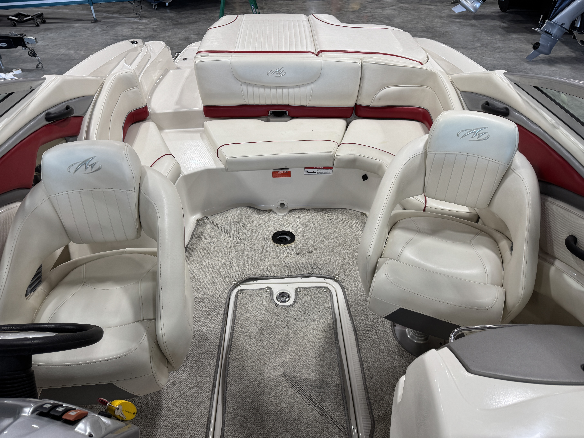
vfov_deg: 56.8
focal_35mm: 24
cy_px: 219
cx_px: 292
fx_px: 405
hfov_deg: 71.6
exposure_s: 1/120
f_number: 1.78
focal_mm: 6.76
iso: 100
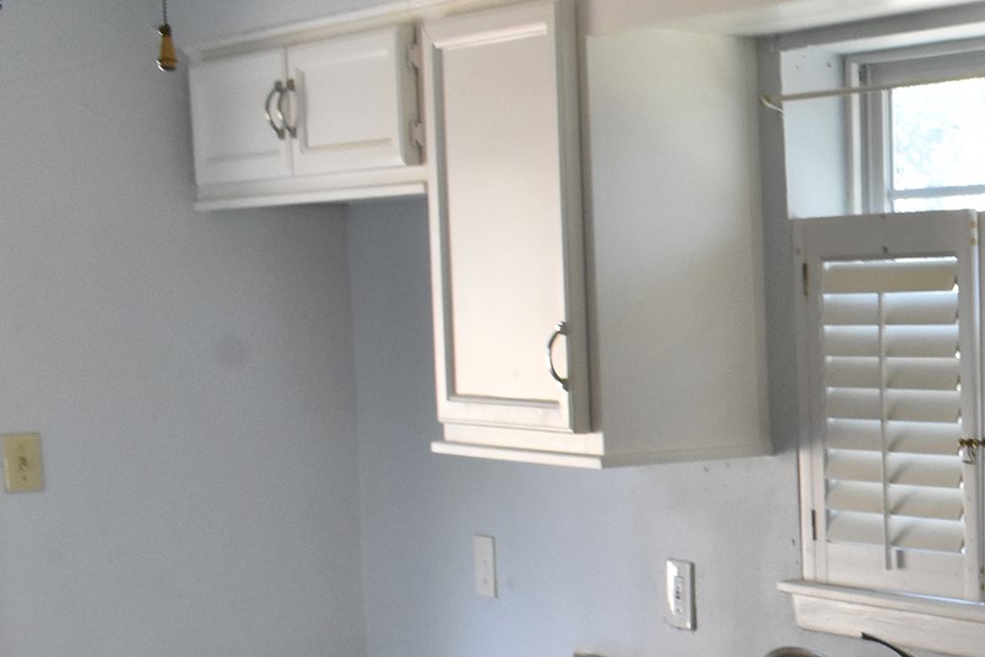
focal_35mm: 73
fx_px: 1998
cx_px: 1255
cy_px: 505
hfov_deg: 24.4
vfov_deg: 18.5
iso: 1600
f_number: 11
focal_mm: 18
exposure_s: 1/30
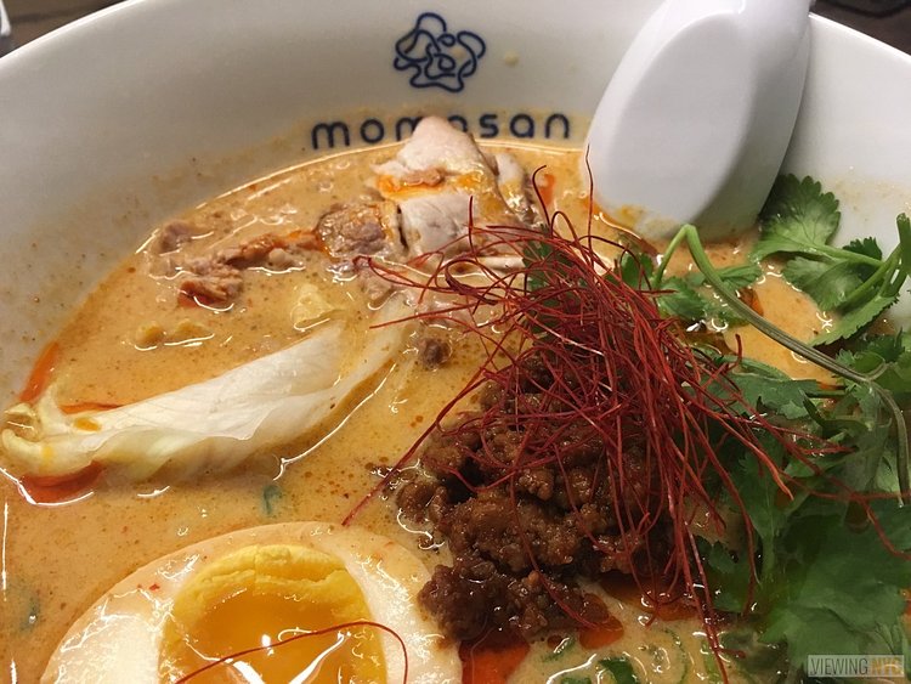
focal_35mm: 29
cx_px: 456
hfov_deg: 61.6
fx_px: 763
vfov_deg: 48.3
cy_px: 342
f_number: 2.2
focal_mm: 4.15
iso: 200
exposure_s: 1/20
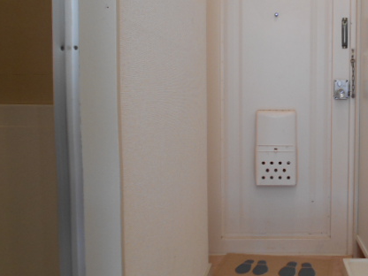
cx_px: 281
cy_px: 127
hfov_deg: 45.0
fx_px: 425
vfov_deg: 35.9
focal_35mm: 40
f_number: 3.2
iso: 80
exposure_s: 1/30
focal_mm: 4.6
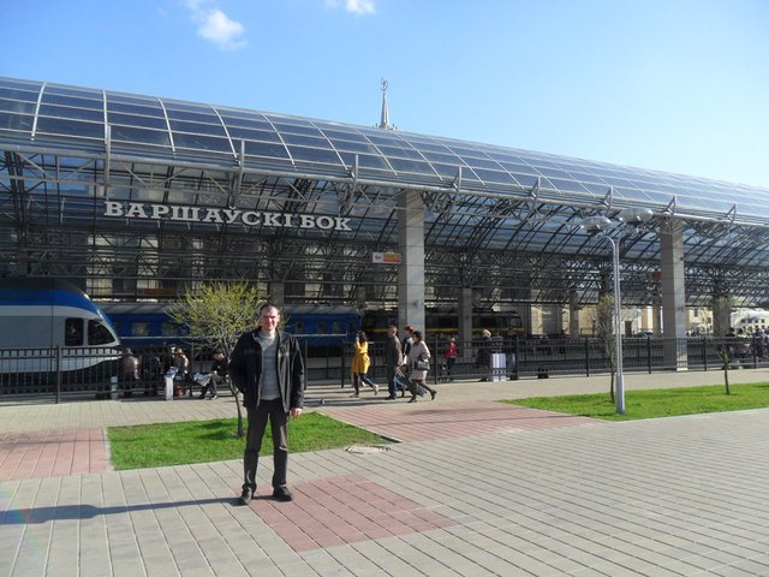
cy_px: 288
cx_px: 384
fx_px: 600
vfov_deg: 51.4
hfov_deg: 65.3
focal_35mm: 27
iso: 100
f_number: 3.5
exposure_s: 1/750
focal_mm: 4.9
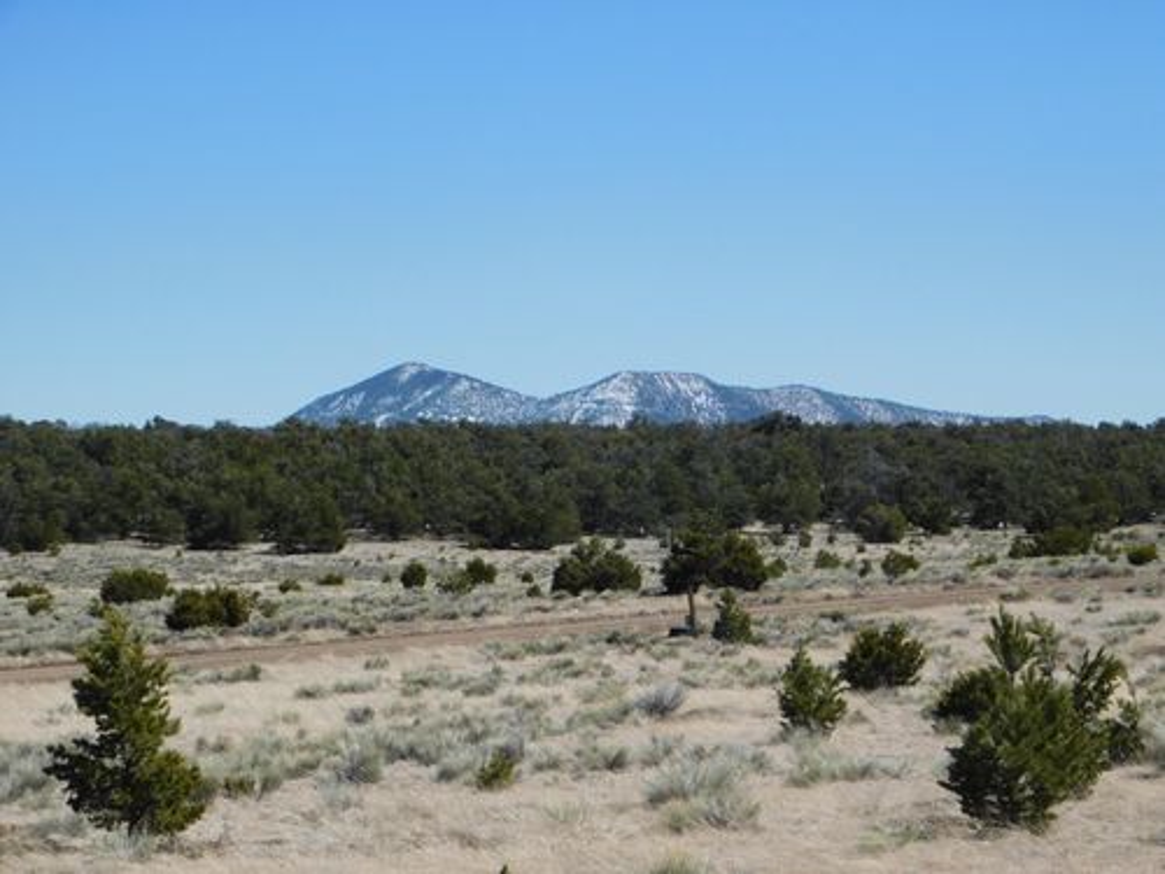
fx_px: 3332
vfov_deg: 14.9
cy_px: 437
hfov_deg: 19.8
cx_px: 582
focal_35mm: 99
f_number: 4.6
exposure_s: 1/1000
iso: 125
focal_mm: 17.6
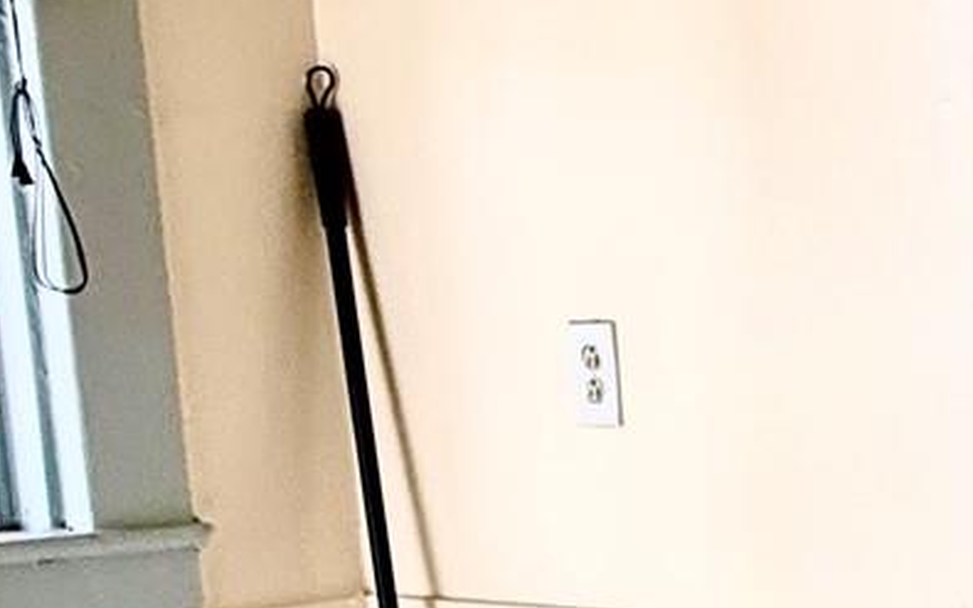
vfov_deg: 16.6
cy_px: 591
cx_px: 1542
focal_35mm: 77
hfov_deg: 21.5
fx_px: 2042
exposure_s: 1/99
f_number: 2.2
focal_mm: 2.22
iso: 100
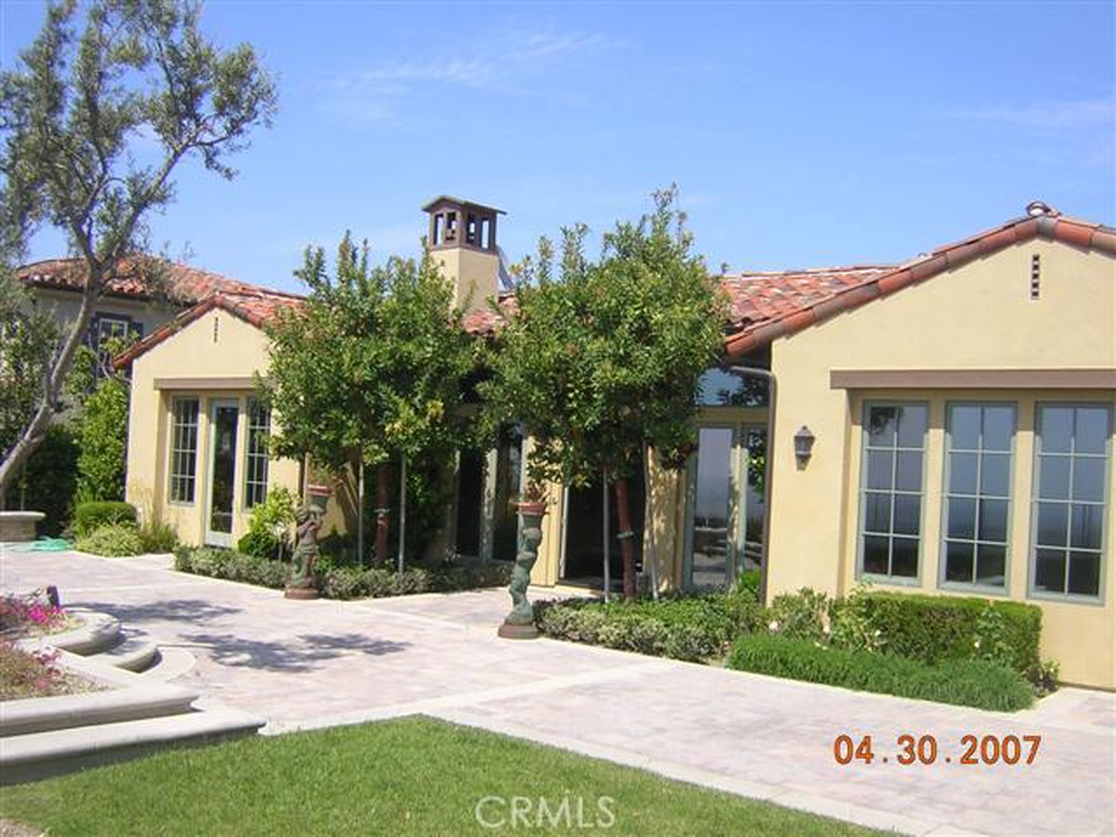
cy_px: 418
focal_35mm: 36
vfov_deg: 39.7
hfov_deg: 51.4
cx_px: 558
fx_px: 1161
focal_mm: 4.7
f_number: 5.2
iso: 100
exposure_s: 1/284
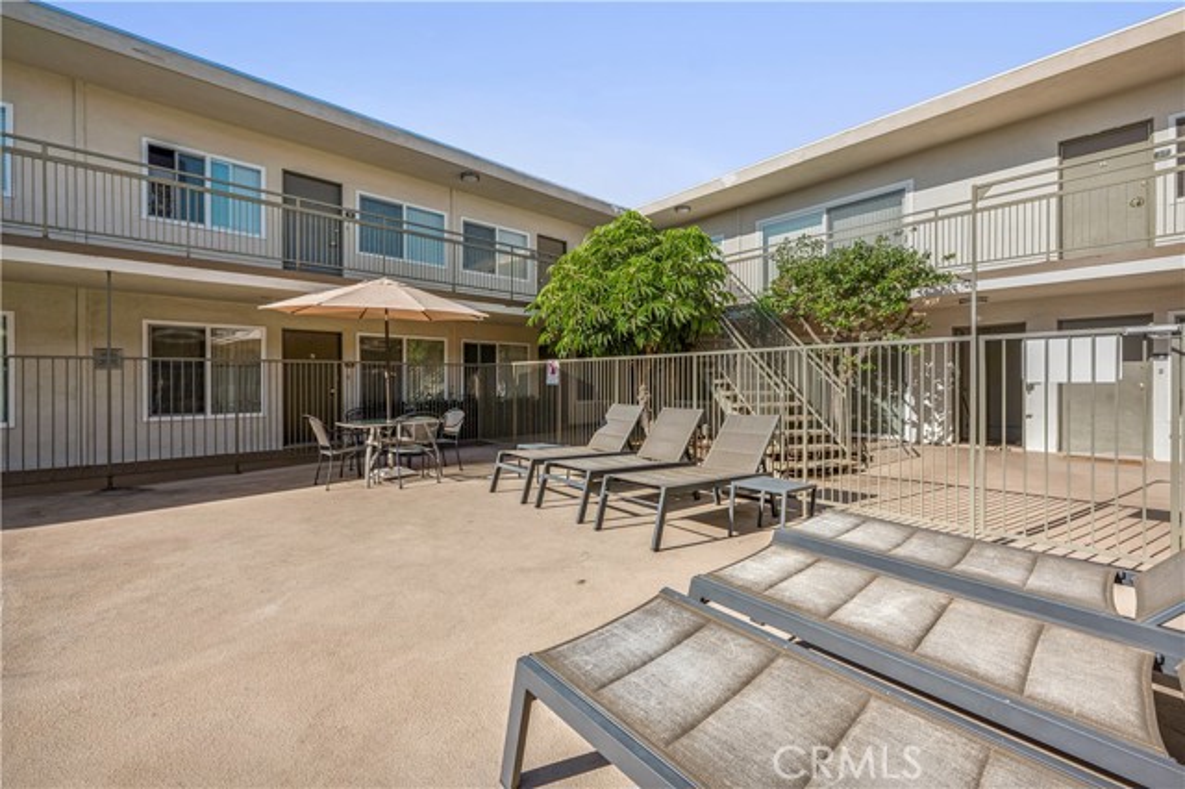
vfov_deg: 81.1
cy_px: 394
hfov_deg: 104.3
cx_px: 592
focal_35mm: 14
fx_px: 461
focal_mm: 14
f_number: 10
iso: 100
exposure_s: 1/160
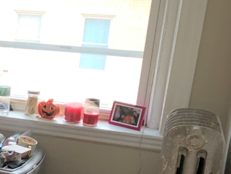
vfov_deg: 15.3
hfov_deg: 16.9
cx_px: -186
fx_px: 641
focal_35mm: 96
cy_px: 127
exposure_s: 1/60
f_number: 1.8
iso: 125
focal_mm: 4.25
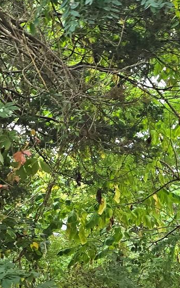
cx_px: 253
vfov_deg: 22.0
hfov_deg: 13.8
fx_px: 706
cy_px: 303
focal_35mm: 90
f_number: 1.7
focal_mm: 6.3
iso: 100
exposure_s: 1/180
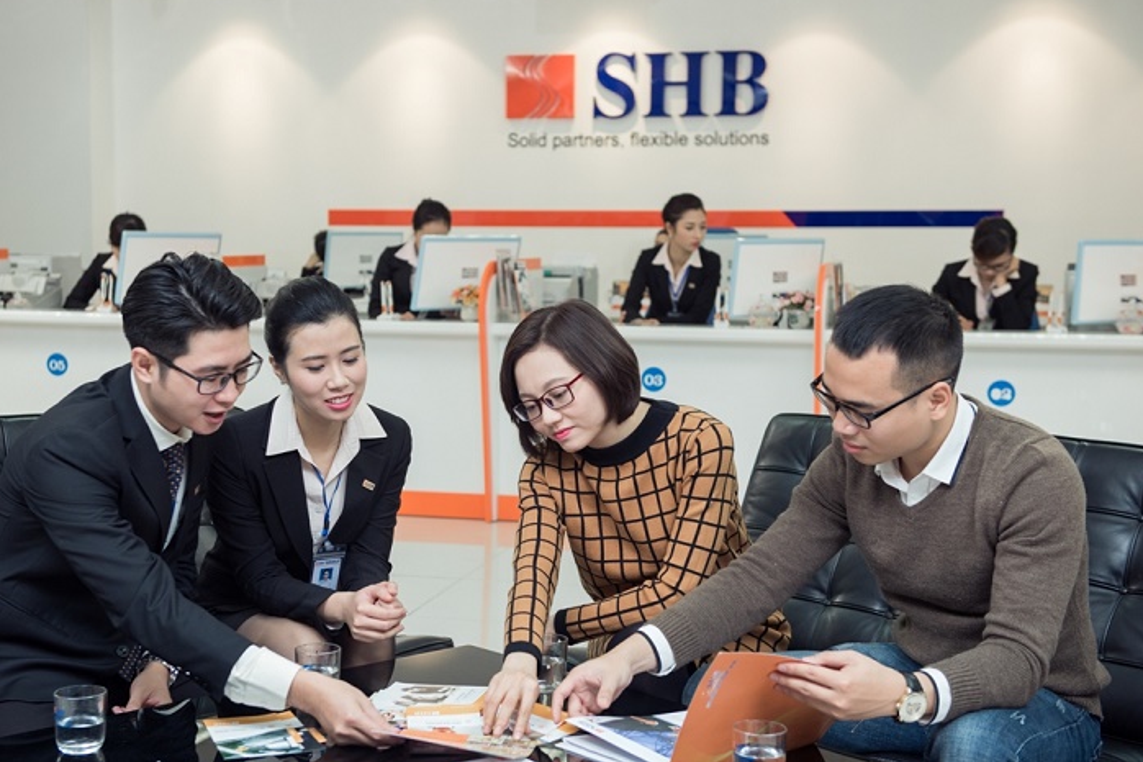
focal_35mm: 55
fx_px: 1746
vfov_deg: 24.6
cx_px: 498
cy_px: 388
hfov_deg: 36.2
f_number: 4
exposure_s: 1/200
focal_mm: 48
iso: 800
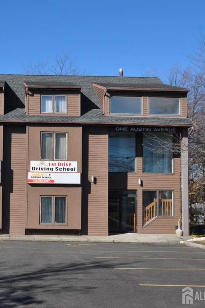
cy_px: 153
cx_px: 25
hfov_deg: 24.0
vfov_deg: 36.2
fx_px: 470
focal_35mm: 55
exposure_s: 1/350
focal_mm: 24
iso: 200
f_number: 9.5
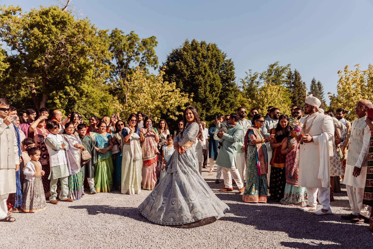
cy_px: 124
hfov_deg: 59.3
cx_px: 186
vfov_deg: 41.6
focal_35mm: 32
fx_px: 327
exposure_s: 1/4000
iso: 100
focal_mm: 31.6
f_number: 2.8
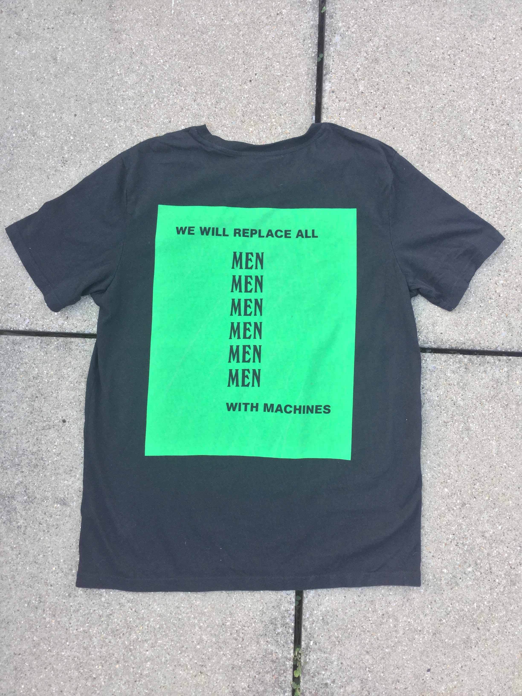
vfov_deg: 58.4
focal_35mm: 31
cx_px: 261
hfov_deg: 45.4
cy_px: 348
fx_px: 623
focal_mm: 3.3
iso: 40
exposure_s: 1/100
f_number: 2.4
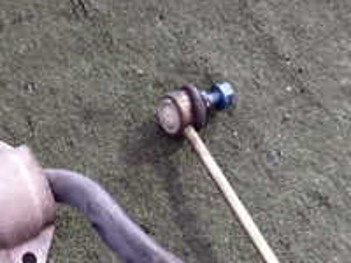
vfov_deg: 18.4
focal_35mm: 75
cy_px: 335
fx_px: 760
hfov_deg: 25.5
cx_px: 63
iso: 800
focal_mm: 4.5
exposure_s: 1/15
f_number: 2
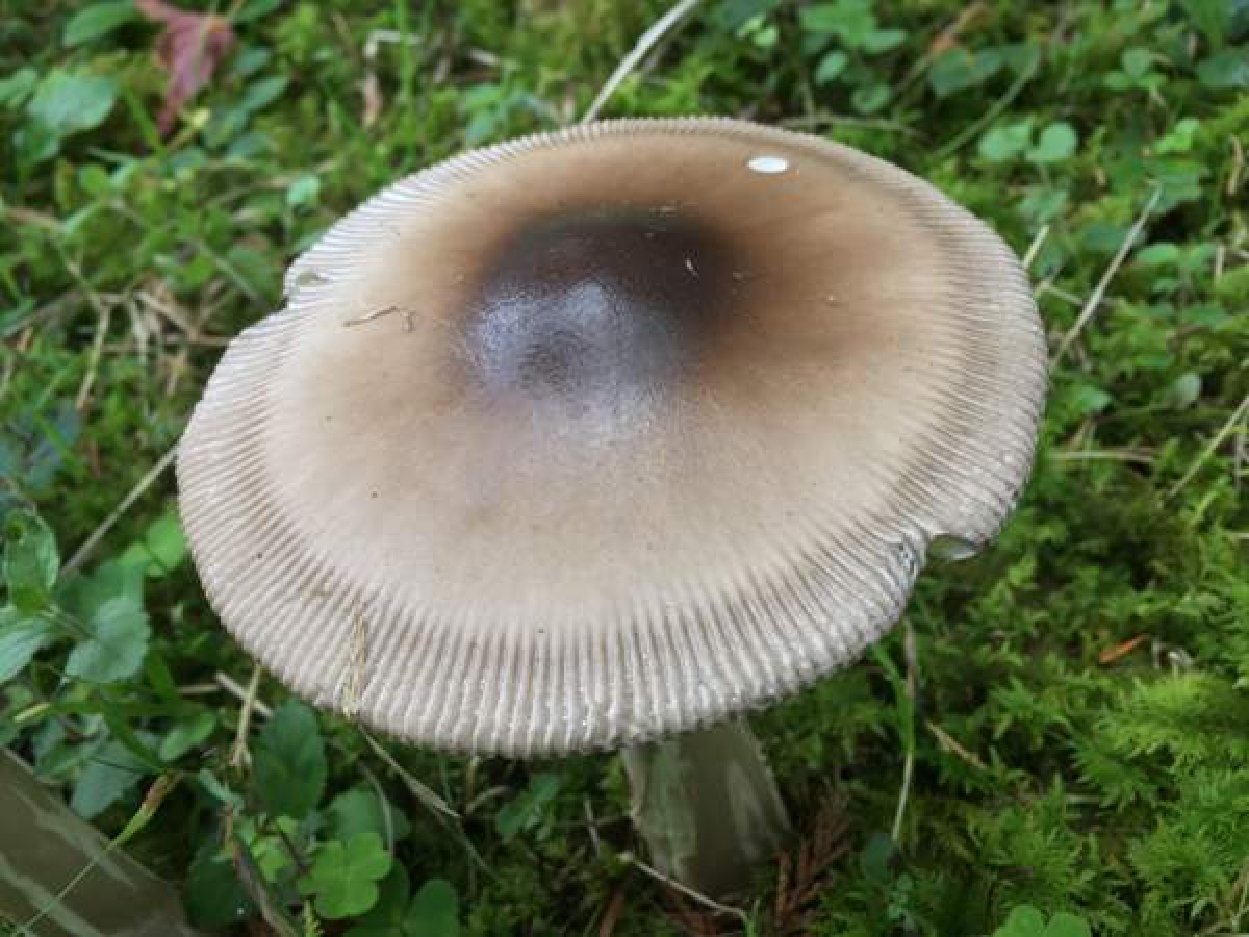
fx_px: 1046
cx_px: 624
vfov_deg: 48.2
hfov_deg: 61.7
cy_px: 468
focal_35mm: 29
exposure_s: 1/100
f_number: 2.2
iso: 40
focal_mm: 4.15
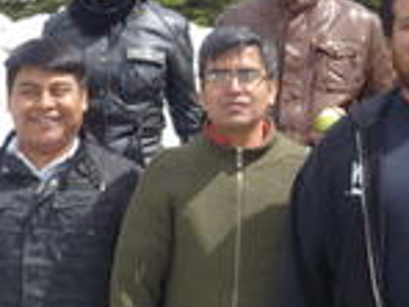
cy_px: 122
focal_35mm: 73
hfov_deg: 26.3
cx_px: 315
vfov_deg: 20.1
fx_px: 863
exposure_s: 1/640
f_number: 4
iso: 100
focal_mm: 5.4
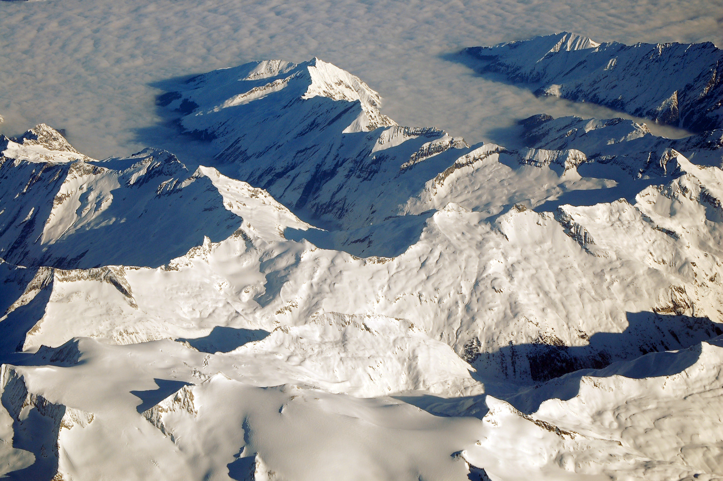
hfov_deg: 20.6
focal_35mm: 99
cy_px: 240
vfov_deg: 13.8
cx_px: 362
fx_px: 1986
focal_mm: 66
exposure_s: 1/400
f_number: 11
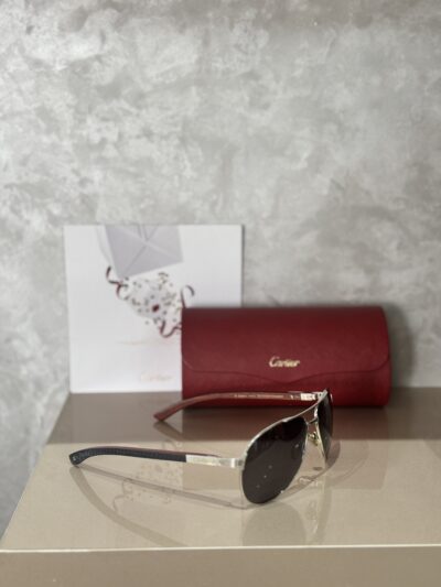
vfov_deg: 36.8
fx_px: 883
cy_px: 294
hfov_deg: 28.0
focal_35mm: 52
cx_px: 220
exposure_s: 1/50
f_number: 1.6
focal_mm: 5.96
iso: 40
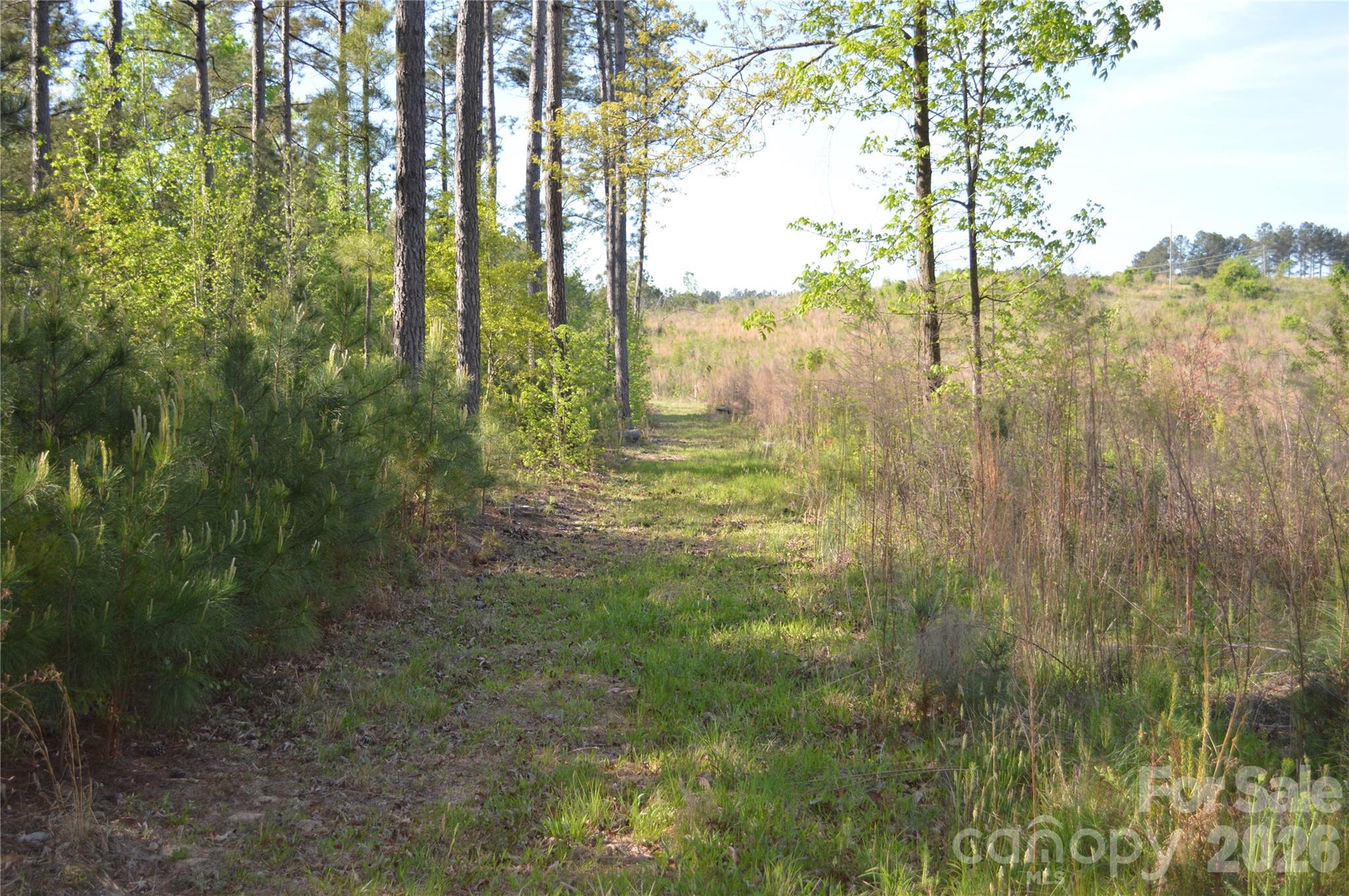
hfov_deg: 49.6
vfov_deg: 34.1
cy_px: 448
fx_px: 1460
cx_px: 674
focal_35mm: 39
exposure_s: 1/200
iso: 100
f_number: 4.2
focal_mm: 26
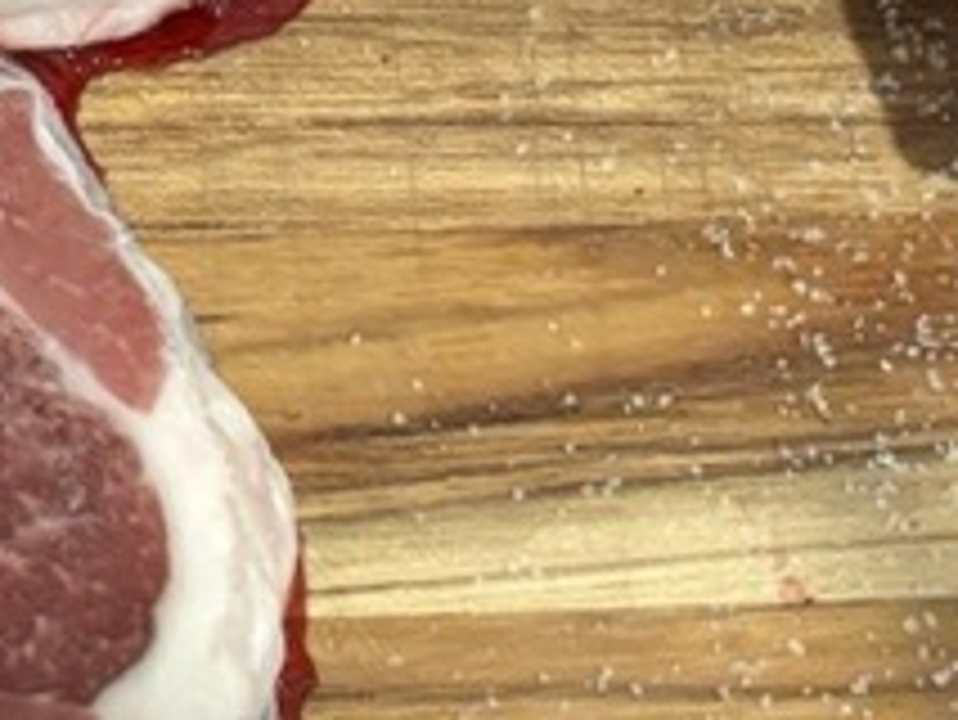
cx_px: 9
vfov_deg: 9.4
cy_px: -122
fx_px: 4320
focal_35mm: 156
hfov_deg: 12.5
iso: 400
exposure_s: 1/60
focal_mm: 5.96
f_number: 1.6
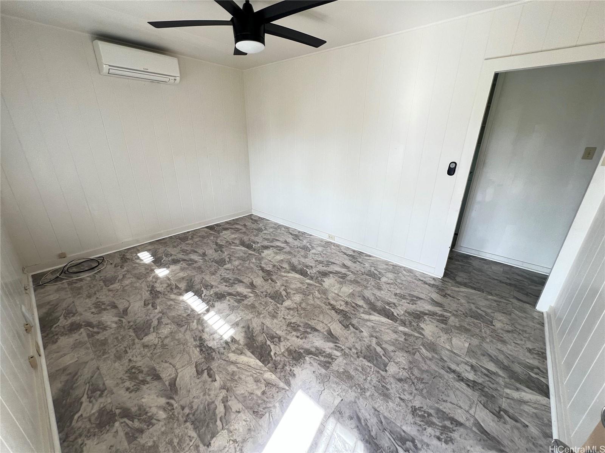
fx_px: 227
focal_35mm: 13
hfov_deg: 106.2
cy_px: 226
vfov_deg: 89.9
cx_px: 302
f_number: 1.8
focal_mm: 1.57
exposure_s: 1/99
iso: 64
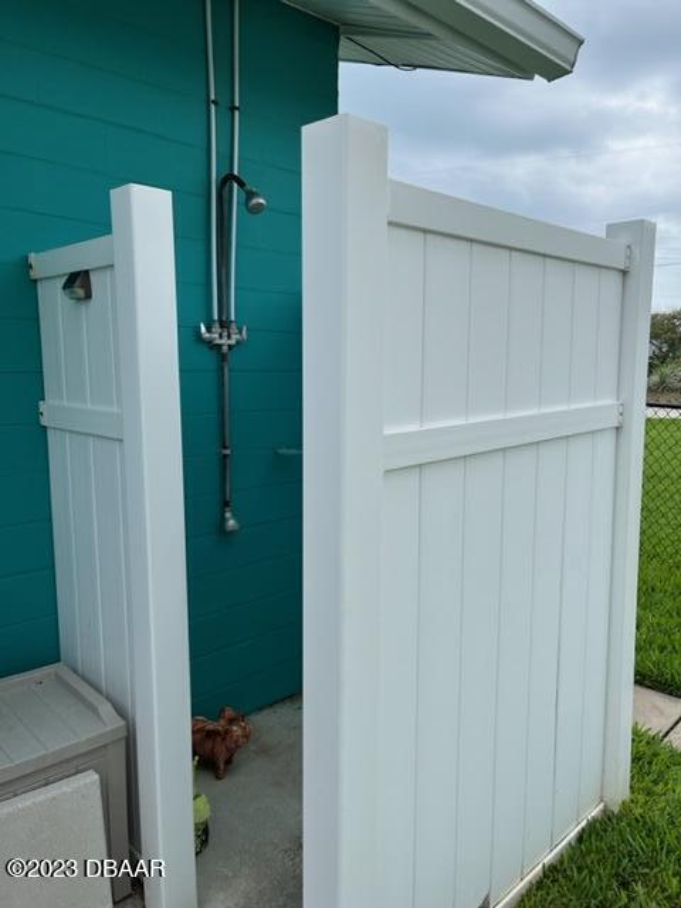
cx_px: 340
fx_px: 682
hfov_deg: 53.1
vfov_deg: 67.3
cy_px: 454
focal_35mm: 26
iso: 50
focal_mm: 5.1
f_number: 1.6
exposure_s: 1/1294
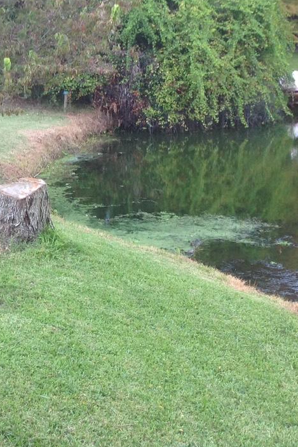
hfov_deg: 18.9
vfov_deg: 29.9
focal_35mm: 67
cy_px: 149
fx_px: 831
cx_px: -86
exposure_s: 1/120
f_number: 2.4
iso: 100
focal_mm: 4.28
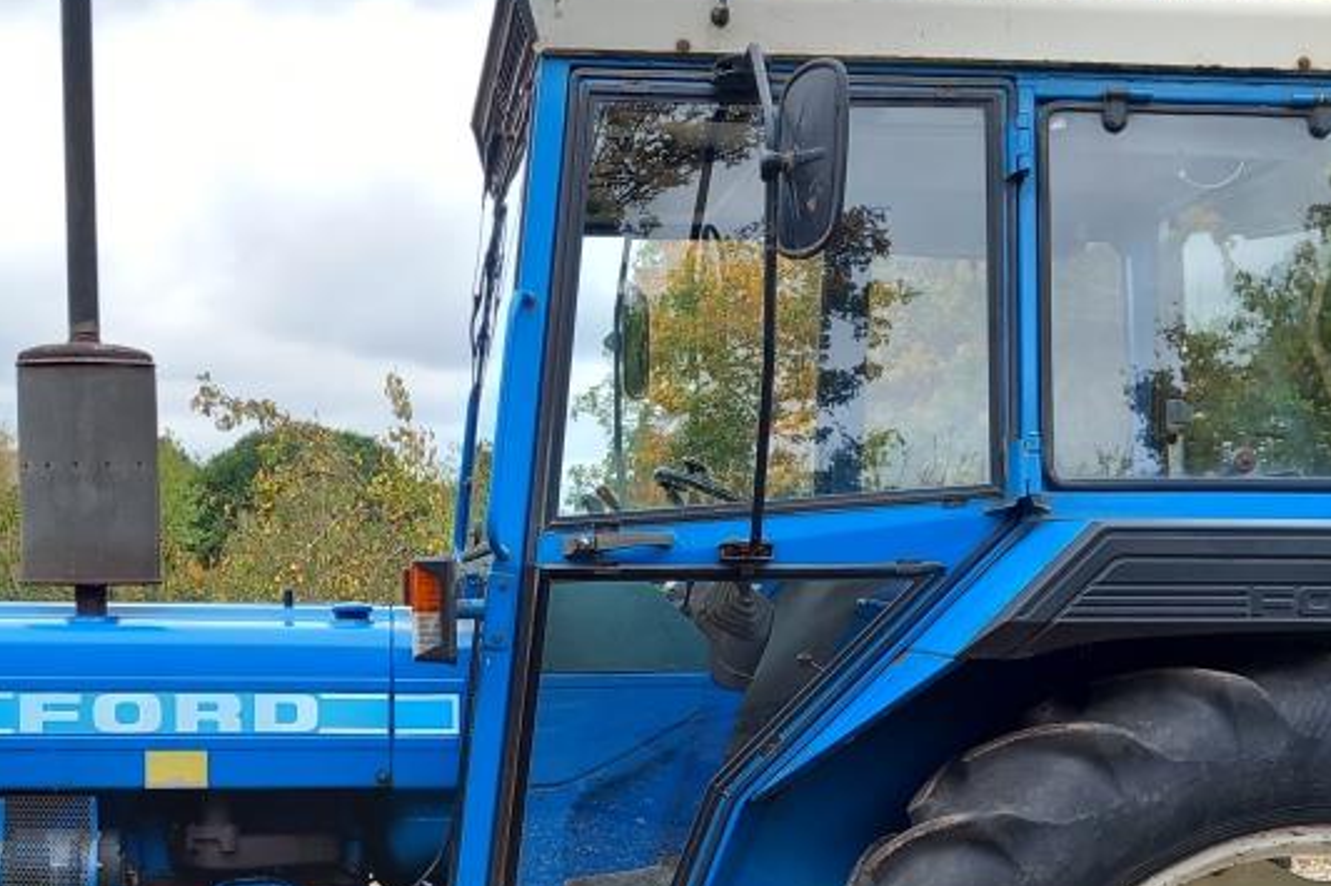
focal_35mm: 54
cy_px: 721
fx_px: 1996
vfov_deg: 24.6
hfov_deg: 36.8
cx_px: 594
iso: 32
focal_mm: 4
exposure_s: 1/50
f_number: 1.8
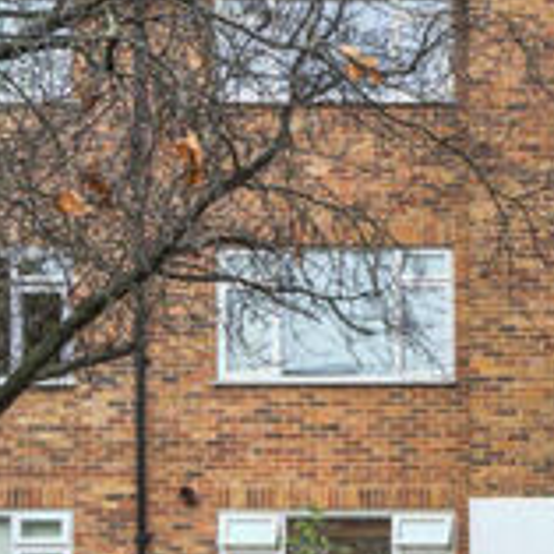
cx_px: 773
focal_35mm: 68
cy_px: 469
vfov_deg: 24.8
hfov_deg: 22.0
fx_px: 1231
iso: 250
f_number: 8
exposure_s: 1/50
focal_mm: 18
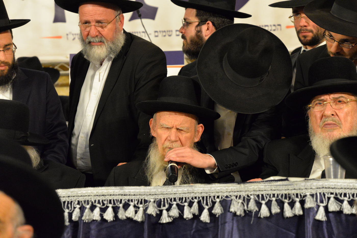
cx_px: 178
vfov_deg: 13.7
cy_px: 119
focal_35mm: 100
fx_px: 992
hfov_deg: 20.4
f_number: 6.3
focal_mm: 100
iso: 5000
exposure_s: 1/160
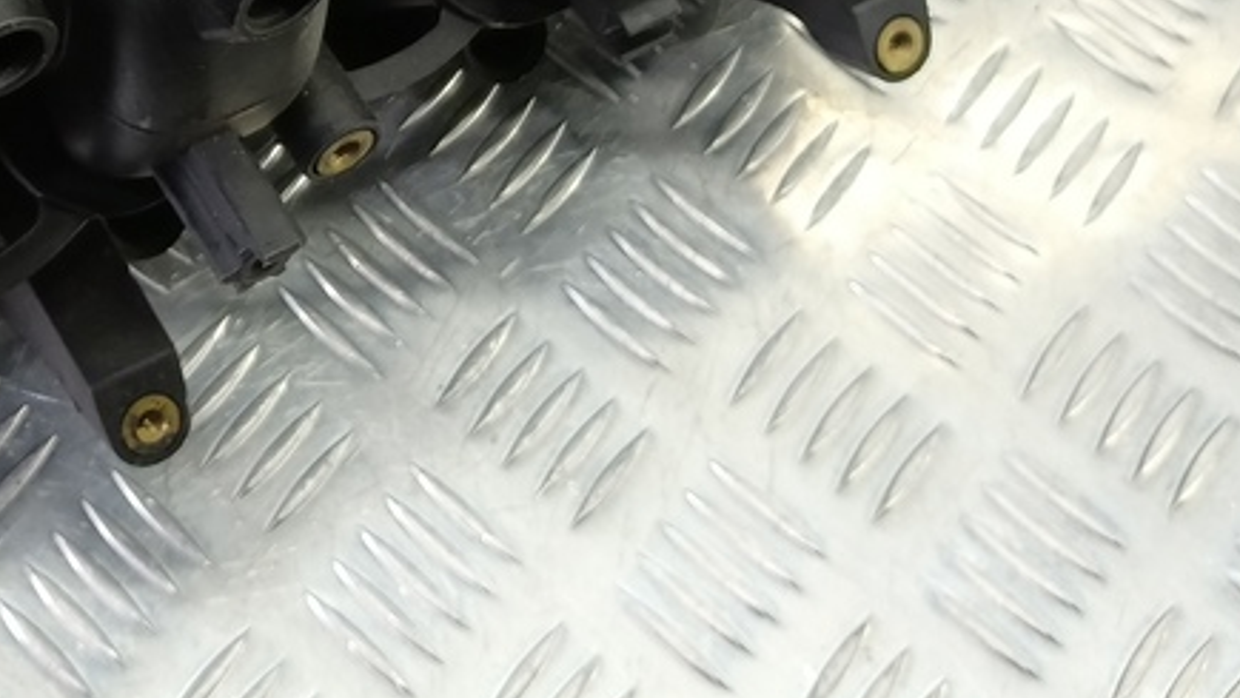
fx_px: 1941
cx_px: 46
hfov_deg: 33.0
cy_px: -359
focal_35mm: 59
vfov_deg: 18.1
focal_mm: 4.11
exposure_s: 1/50
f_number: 1.6
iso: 202
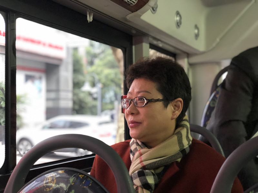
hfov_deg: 36.8
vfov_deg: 28.0
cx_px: 129
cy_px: 96
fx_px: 388
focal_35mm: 52
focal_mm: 6
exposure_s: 1/9
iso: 160
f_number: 2.4
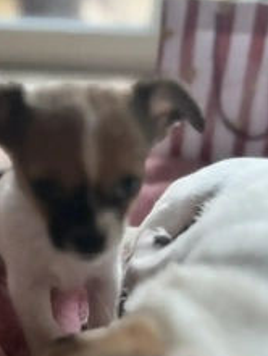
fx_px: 485
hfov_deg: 30.8
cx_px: 110
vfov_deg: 38.7
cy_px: 290
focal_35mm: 47
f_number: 1.6
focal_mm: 5.1
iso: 250
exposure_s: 1/60
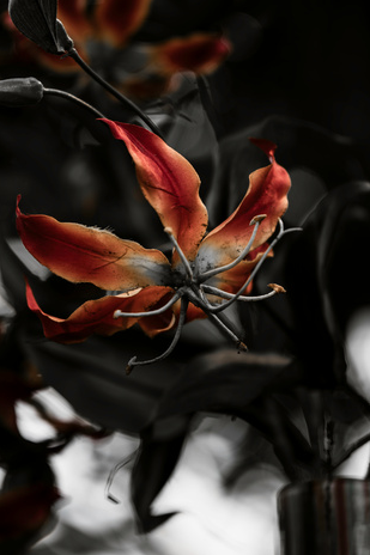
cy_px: 236
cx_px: 177
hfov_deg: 11.0
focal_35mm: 125
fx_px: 1928
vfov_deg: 16.4
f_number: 1.7
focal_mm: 56
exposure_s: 1/200
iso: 100
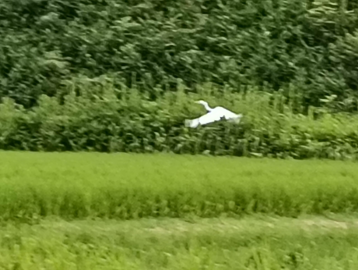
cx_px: 179
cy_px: 135
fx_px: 2797
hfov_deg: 7.3
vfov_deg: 5.5
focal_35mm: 270
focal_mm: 3.98
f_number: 1.8
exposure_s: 1/40
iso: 64
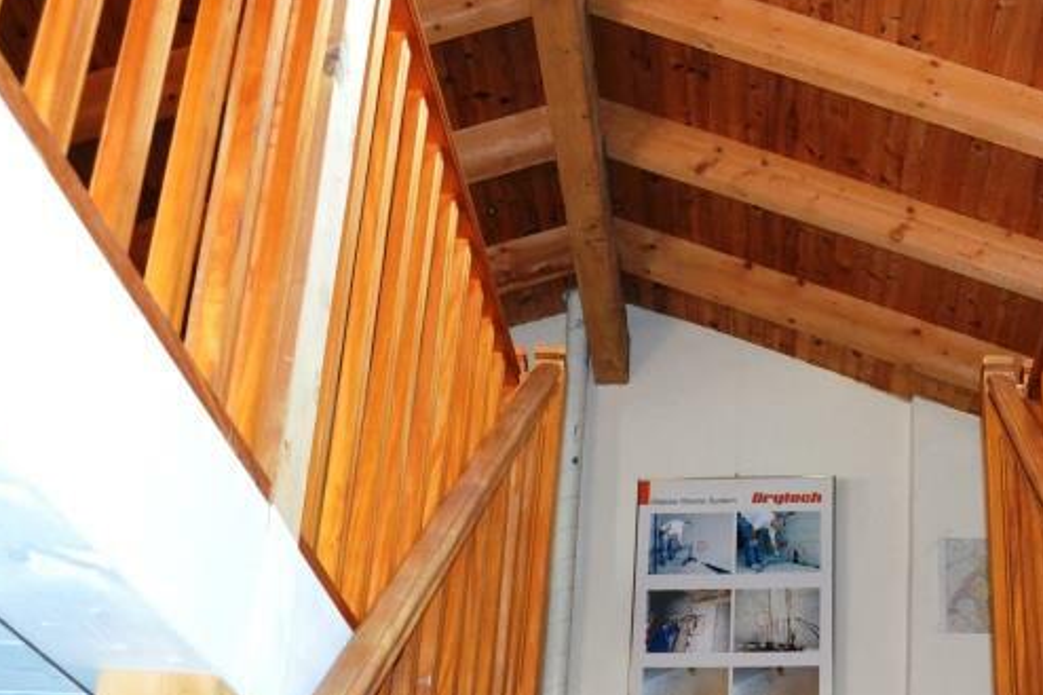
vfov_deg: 24.1
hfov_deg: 34.9
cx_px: 785
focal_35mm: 56
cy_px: 417
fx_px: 1622
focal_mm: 18
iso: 2000
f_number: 5
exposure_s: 1/60
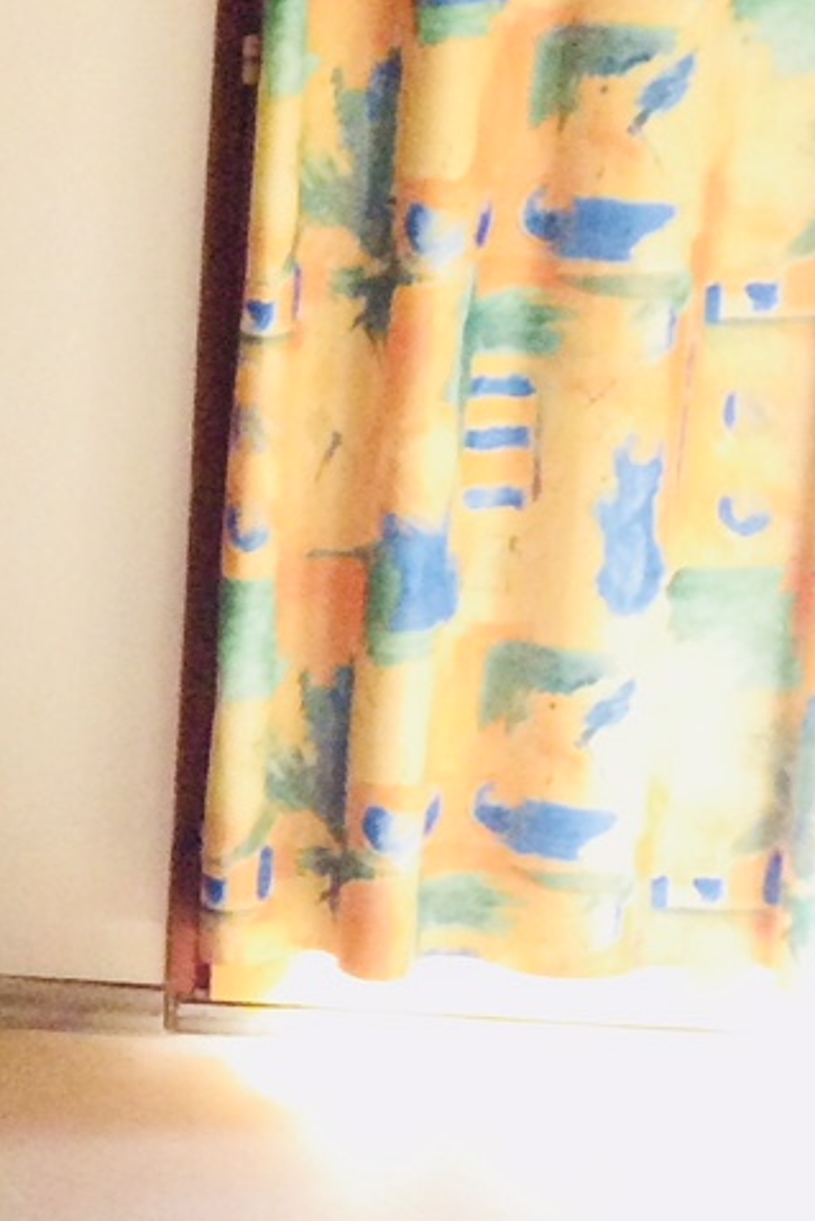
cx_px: -710
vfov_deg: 19.7
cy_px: 907
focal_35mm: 103
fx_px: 3495
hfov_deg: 12.1
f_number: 2.2
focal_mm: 4.15
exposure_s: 1/33
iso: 320
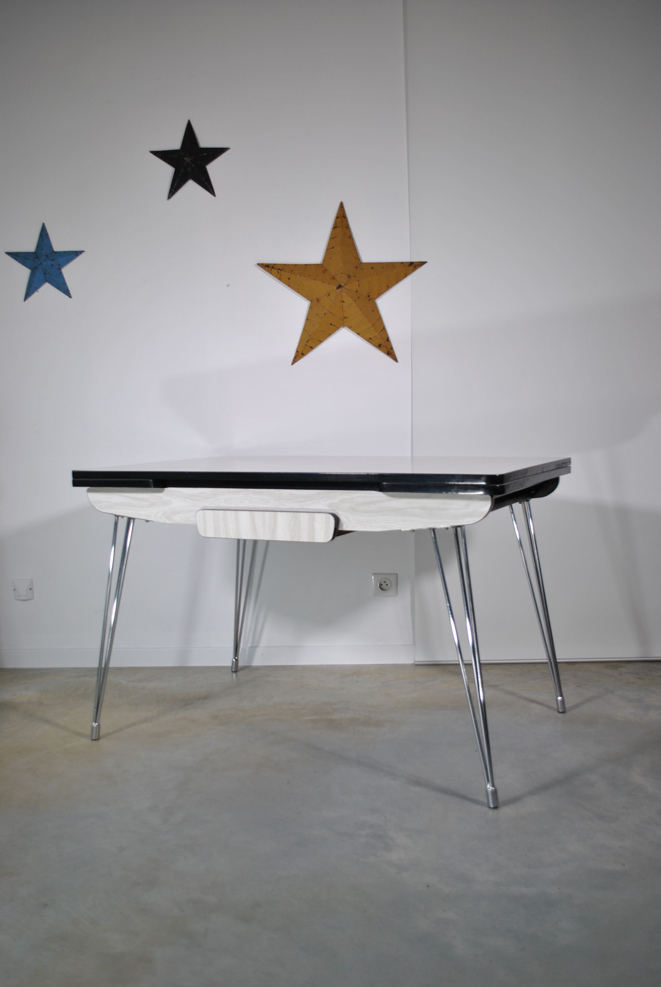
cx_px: 330
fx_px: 906
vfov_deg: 57.2
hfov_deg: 40.1
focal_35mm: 33
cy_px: 494
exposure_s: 1/25
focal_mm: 22
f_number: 4
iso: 100
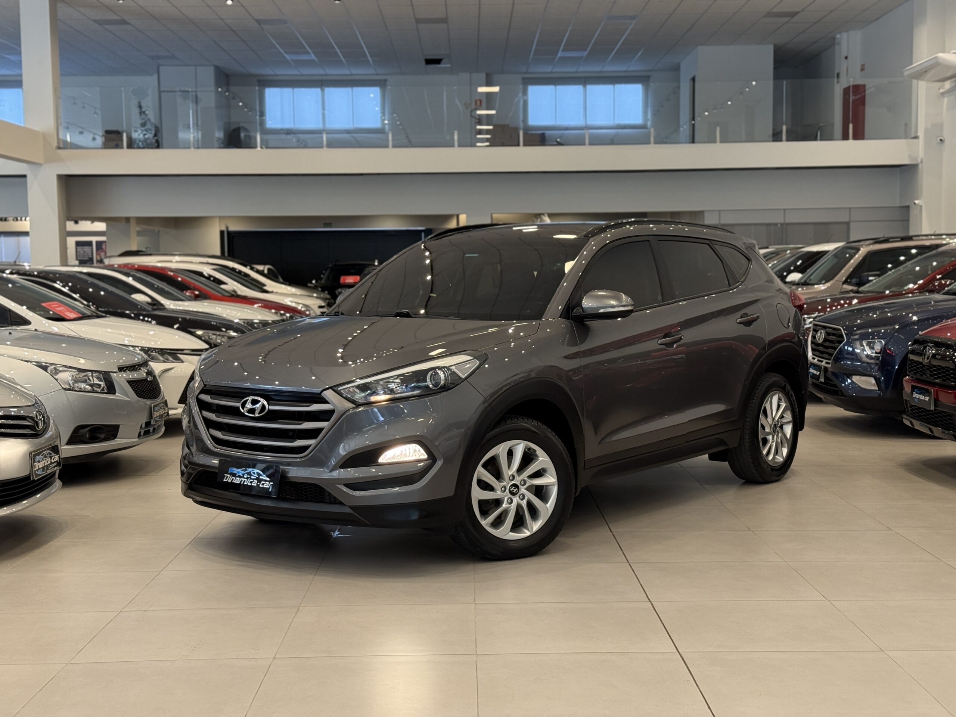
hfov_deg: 39.7
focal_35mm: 48
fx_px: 1326
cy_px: 358
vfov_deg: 30.3
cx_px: 478
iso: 160
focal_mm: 6.76
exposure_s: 1/60
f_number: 1.78
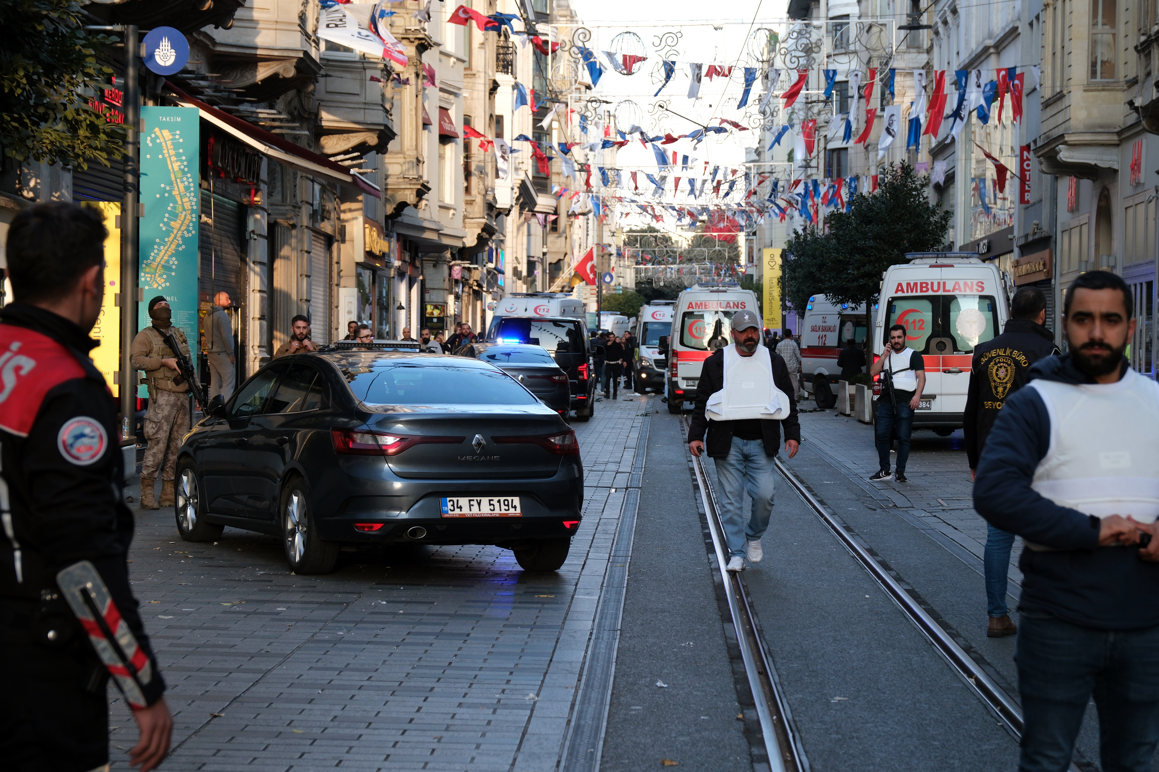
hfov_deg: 24.5
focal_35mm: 83
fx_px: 2672
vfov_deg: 16.5
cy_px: 386
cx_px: 580
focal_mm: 55
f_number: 5
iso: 800
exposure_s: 1/480
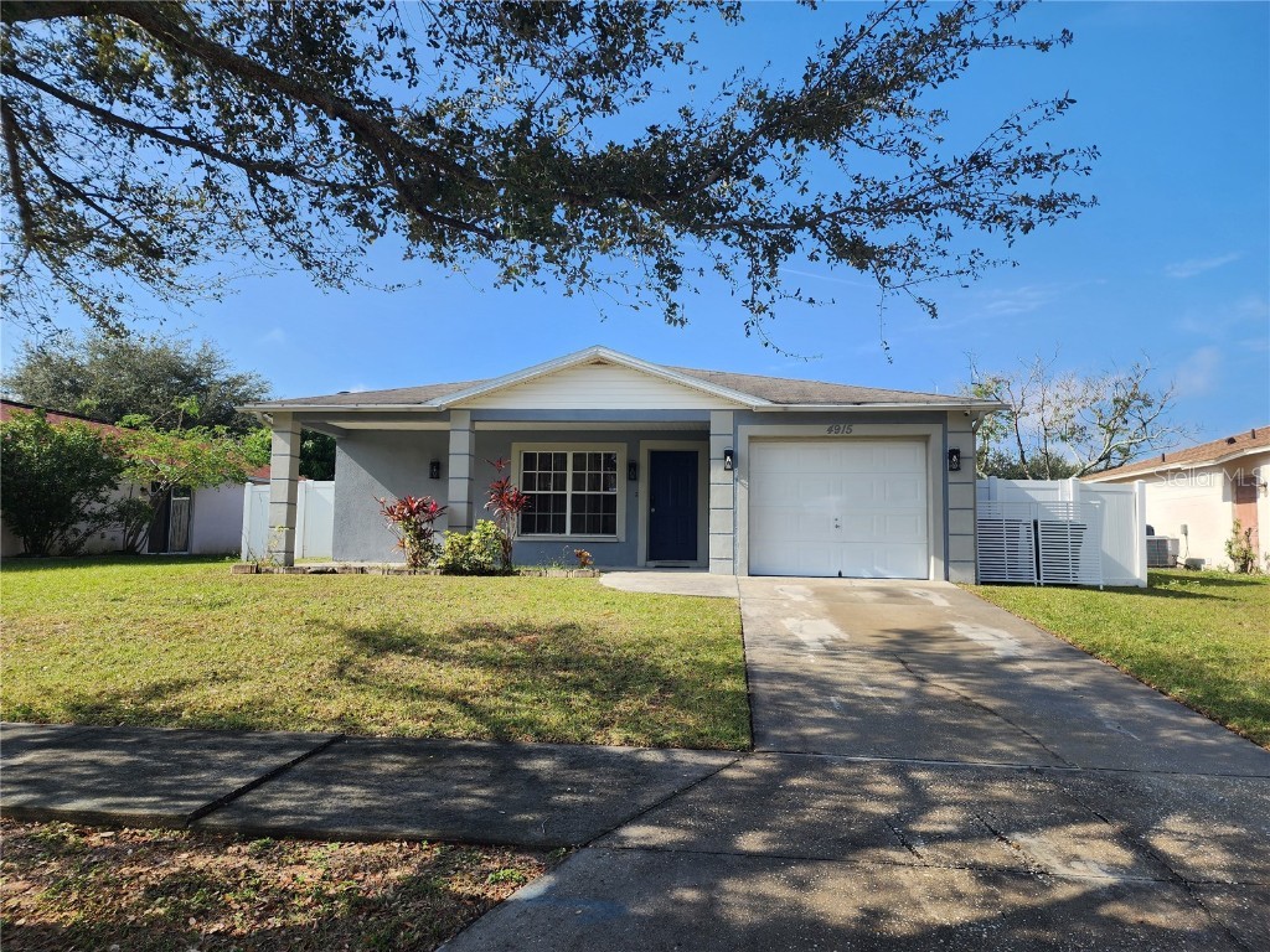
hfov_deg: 73.9
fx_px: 844
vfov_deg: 58.9
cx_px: 635
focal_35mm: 23
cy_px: 476
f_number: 1.8
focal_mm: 6.4
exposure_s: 1/655
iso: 12
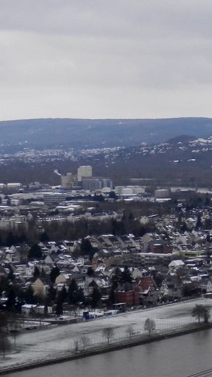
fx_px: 1417
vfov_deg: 15.1
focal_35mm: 142
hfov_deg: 8.3
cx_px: 372
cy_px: 219
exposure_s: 1/125
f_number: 3.8
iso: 80
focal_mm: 8
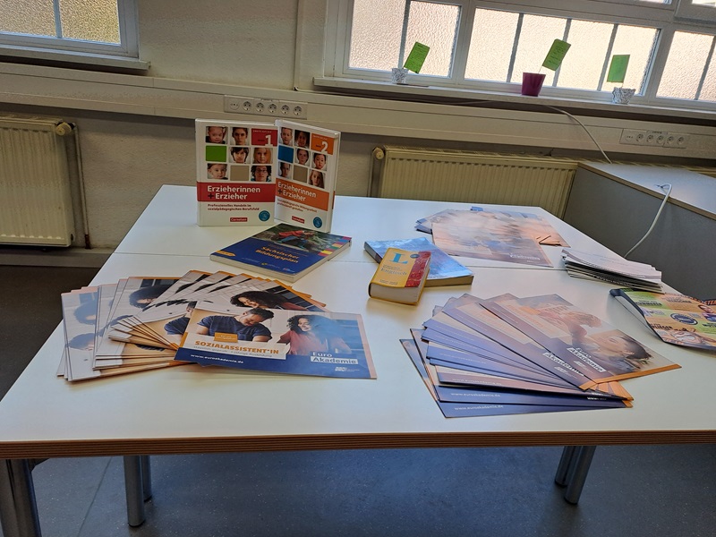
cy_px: 268
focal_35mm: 25
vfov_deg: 54.9
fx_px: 517
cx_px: 358
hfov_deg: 69.4
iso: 32
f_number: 1.8
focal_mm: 4.65
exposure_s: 1/143
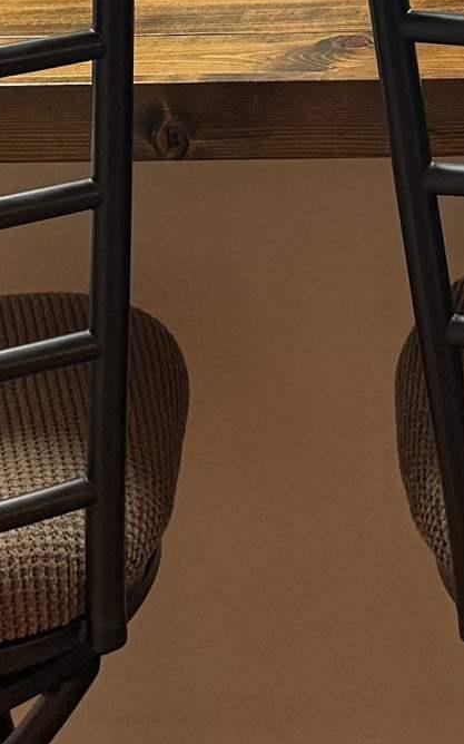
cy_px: -395
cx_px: 605
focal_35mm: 117
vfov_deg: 16.2
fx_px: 2369
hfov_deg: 10.9
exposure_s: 1/60
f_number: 1.78
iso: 200
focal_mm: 6.76
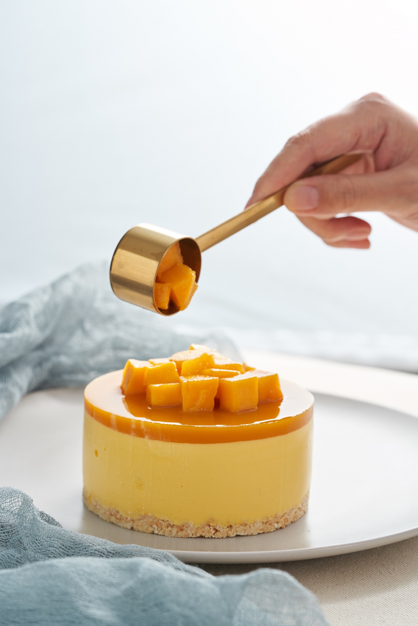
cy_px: 313
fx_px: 1567
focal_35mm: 90
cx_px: 209
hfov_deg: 15.2
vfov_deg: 22.6
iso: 250
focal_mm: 90
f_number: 8
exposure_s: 1/125
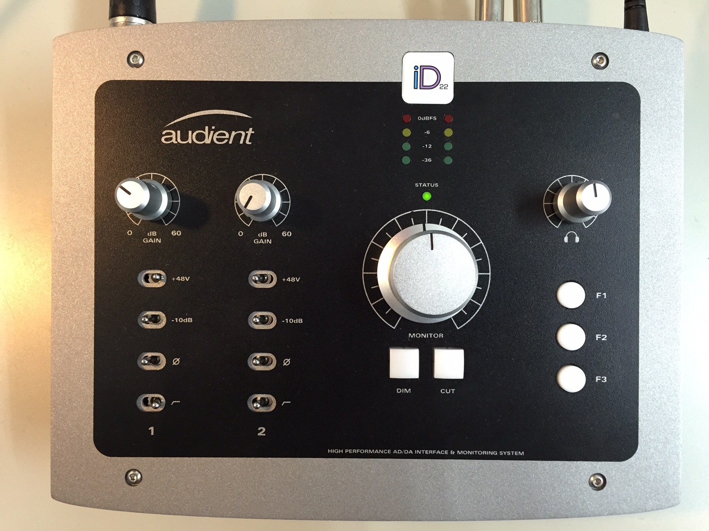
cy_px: 266
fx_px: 594
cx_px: 354
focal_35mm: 29
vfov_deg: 48.2
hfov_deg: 61.7
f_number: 2.2
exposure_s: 1/30
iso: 125
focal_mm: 4.15
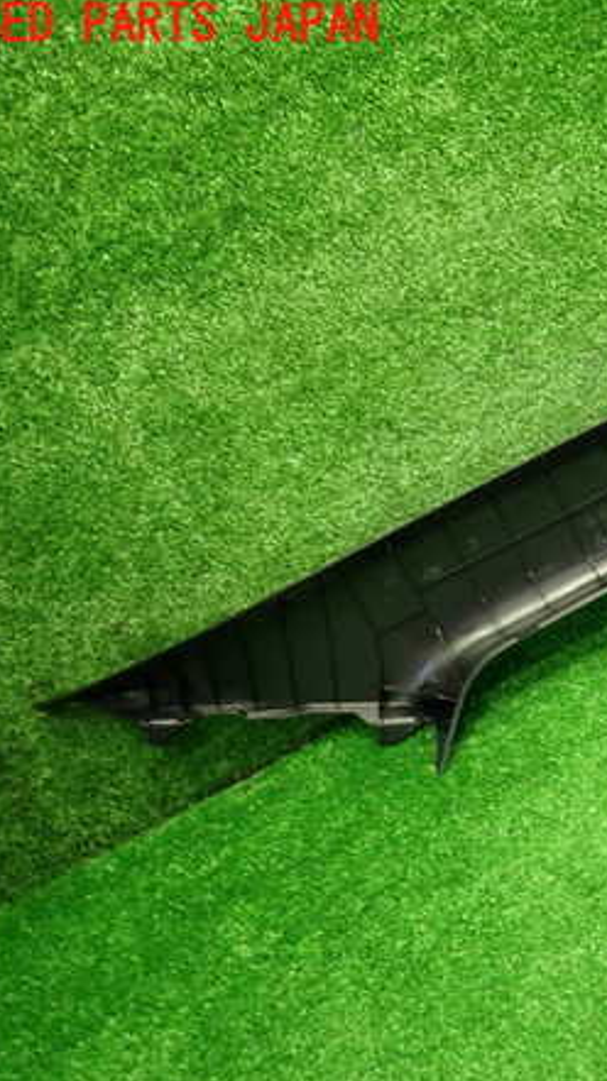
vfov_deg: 54.0
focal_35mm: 37
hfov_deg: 28.9
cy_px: 545
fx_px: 1061
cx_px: 668
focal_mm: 4.5
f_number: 2
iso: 200
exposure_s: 1/30
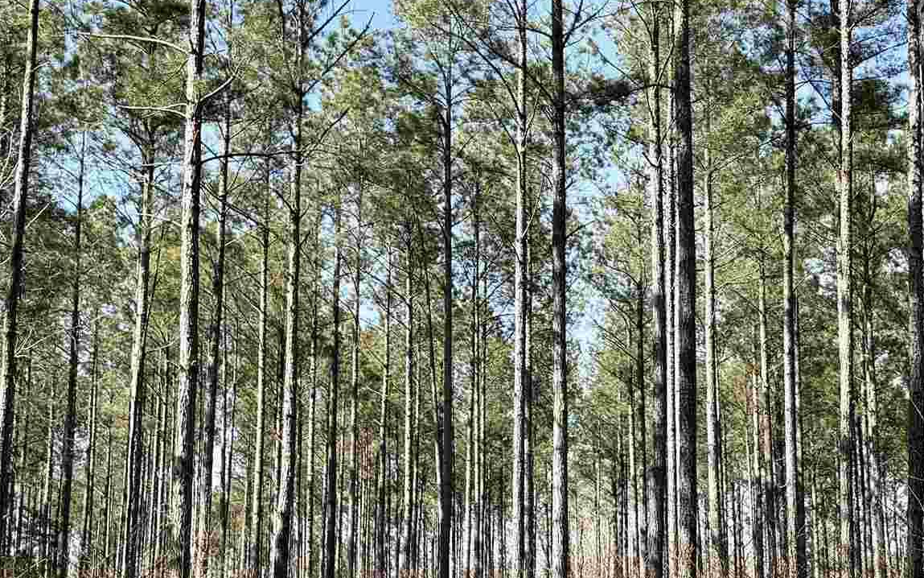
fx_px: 1712
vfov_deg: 19.1
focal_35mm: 68
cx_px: 463
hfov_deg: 30.2
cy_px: 324
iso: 80
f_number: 1.78
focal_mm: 6.76
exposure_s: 1/1464
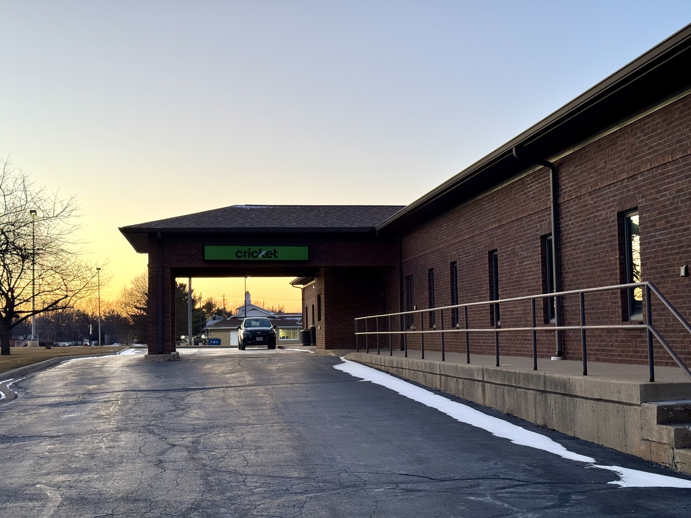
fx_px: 958
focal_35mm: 48
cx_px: 346
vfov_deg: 30.3
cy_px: 259
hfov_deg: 39.7
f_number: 1.78
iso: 64
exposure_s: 1/121
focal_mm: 6.76
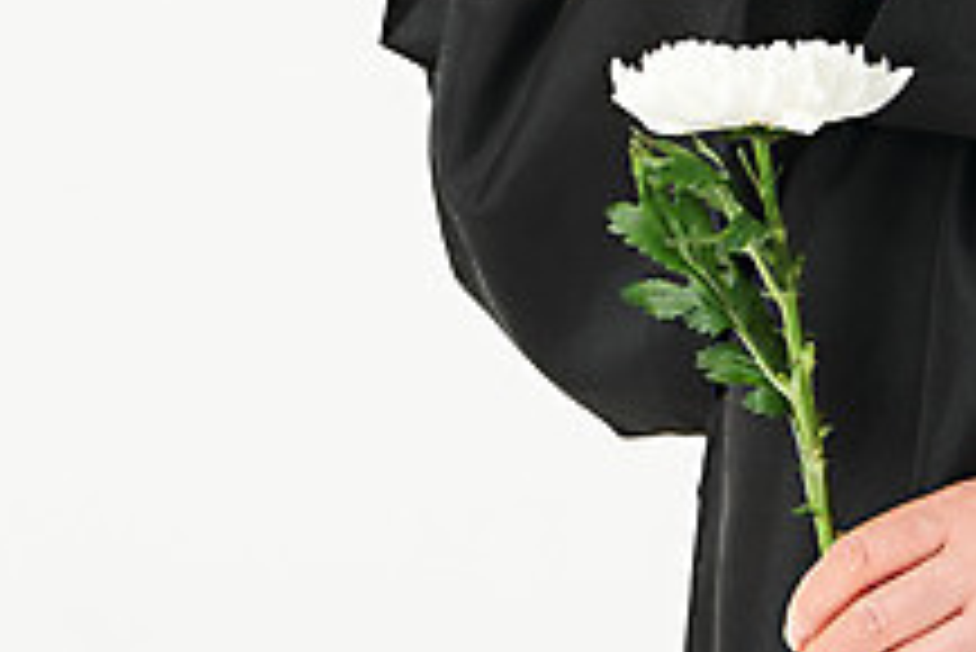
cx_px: 726
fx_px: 5236
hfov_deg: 10.6
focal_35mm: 193
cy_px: 256
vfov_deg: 7.1
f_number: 14
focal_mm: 70
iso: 100
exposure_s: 1/125
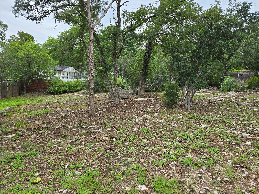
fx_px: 172
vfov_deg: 58.9
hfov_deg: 73.9
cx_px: 130
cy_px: 97
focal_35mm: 23
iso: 12
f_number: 1.7
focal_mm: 6.3
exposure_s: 1/265
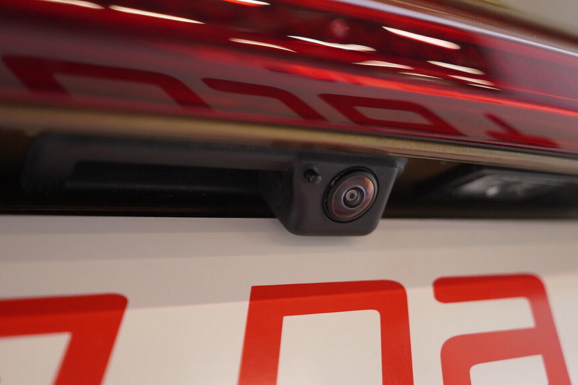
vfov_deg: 36.9
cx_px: 289
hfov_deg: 53.1
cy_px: 192
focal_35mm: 36
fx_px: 578
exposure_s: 1/40
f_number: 2.8
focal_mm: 24
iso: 160
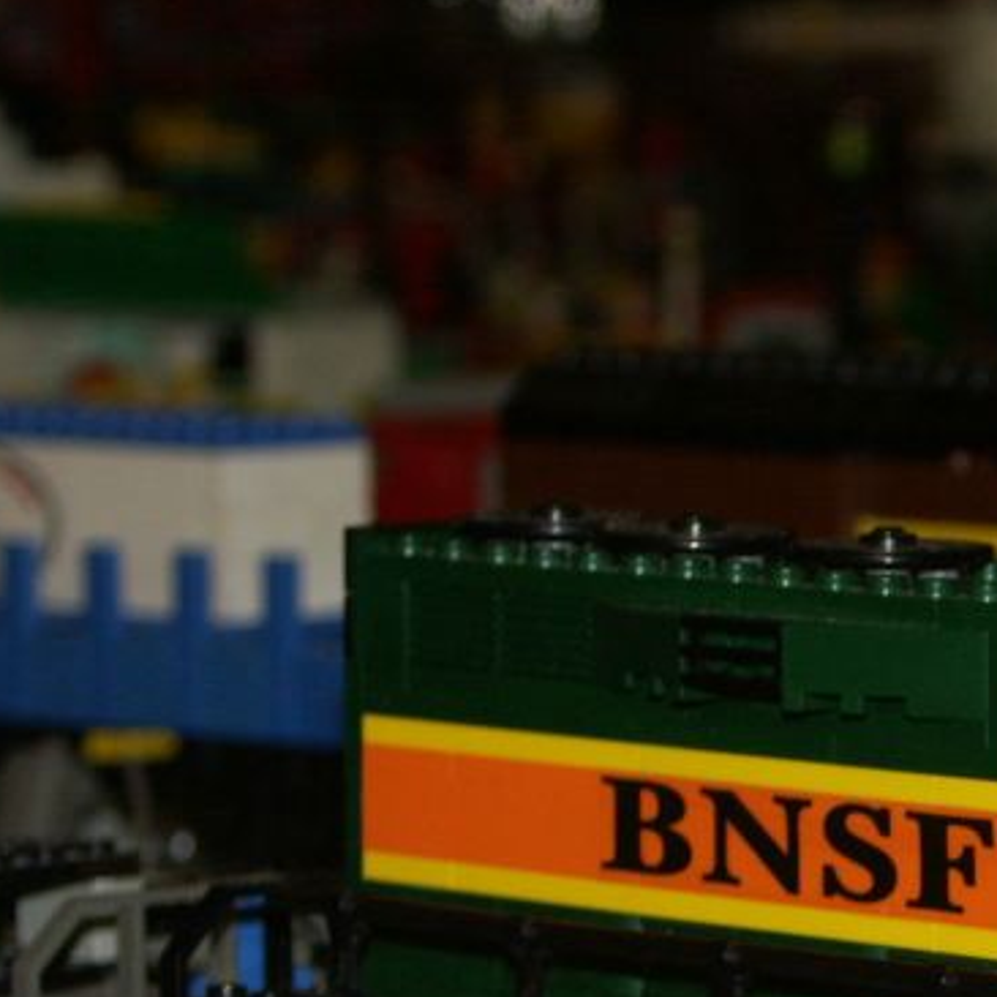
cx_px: 1207
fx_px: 7658
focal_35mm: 235
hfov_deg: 7.4
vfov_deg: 7.4
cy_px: 902
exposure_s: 1/100
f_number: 3.5
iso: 200
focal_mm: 24.24
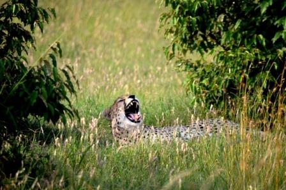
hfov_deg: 4.6
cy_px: 95
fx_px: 3569
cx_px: 143
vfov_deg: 3.0
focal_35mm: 450
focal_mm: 300
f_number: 5.6
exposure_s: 1/500
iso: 320
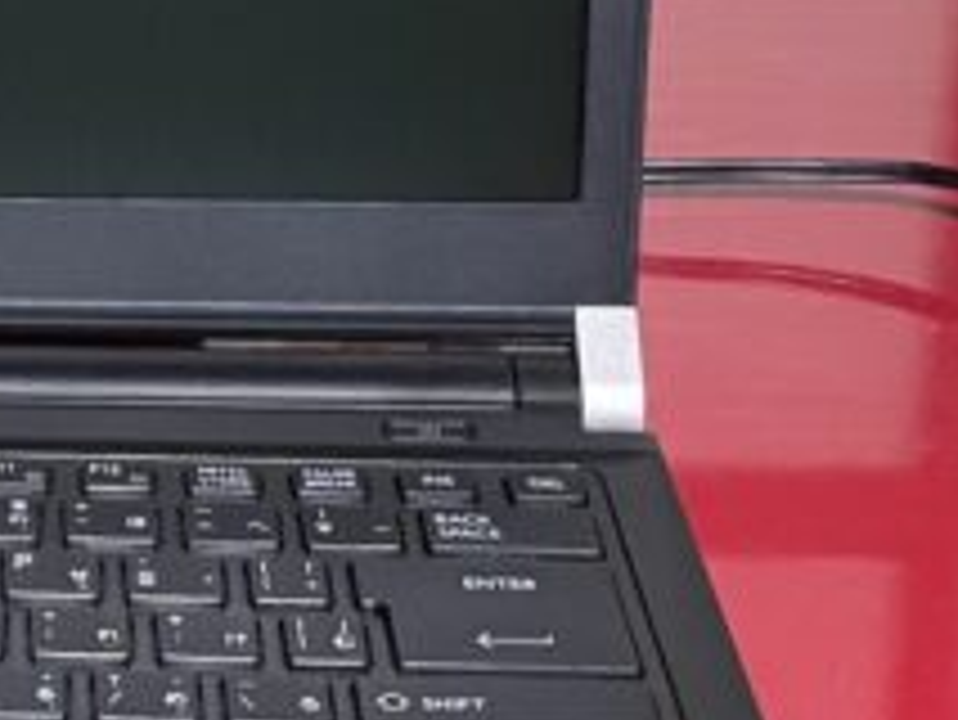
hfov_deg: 16.8
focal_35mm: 110
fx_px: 3046
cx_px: -319
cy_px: 92
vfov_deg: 13.4
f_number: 1.6
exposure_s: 1/40
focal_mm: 4.2
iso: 500
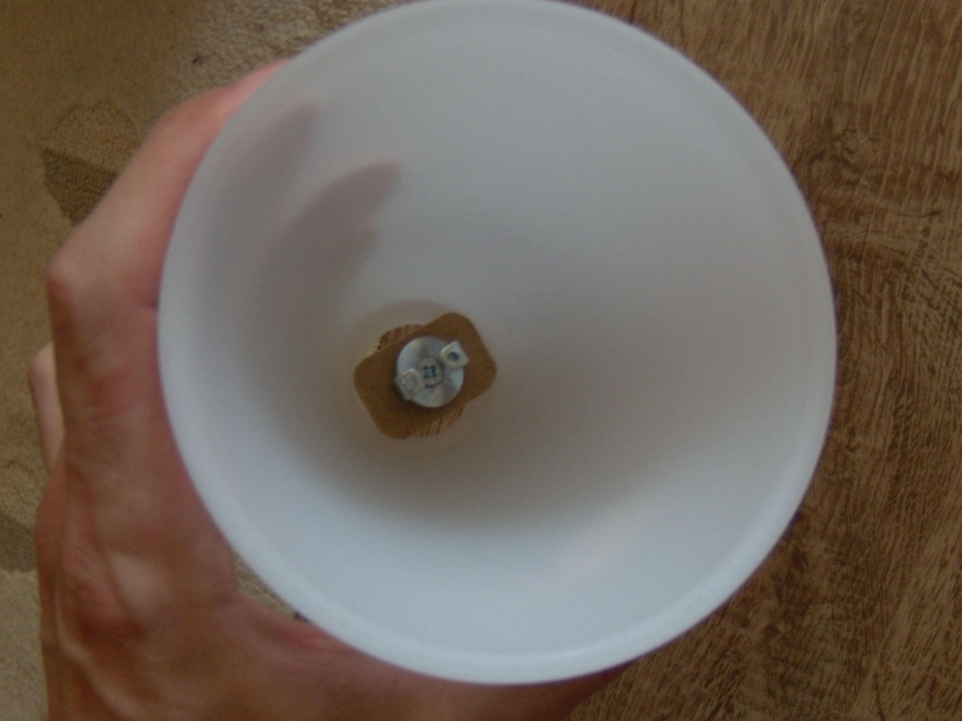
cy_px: 360
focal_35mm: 36
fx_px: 1000
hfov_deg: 51.4
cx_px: 481
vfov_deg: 39.7
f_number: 3.6
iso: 400
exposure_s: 1/50
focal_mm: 6.4
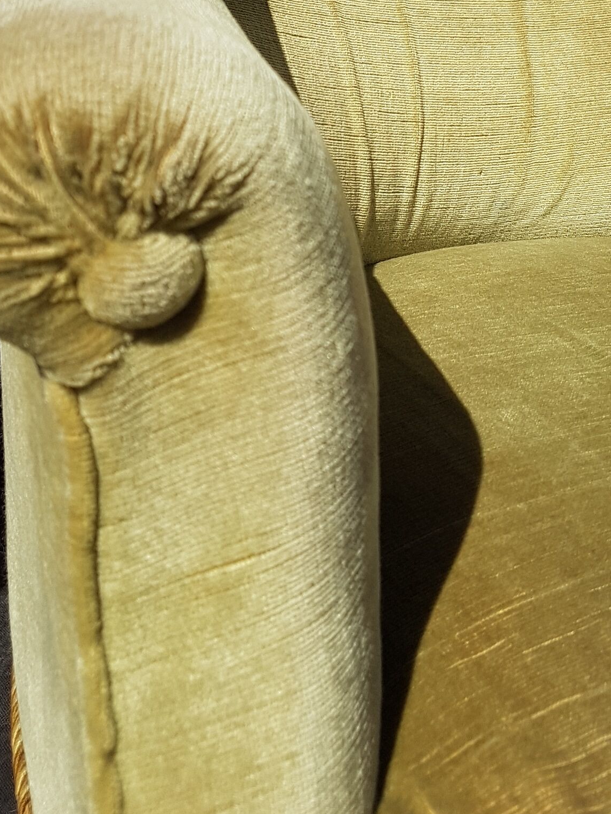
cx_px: 384
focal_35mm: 49
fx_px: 1153
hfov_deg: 29.6
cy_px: 67
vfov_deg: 36.3
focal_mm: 4.2
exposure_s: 1/3144
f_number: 1.7
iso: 40
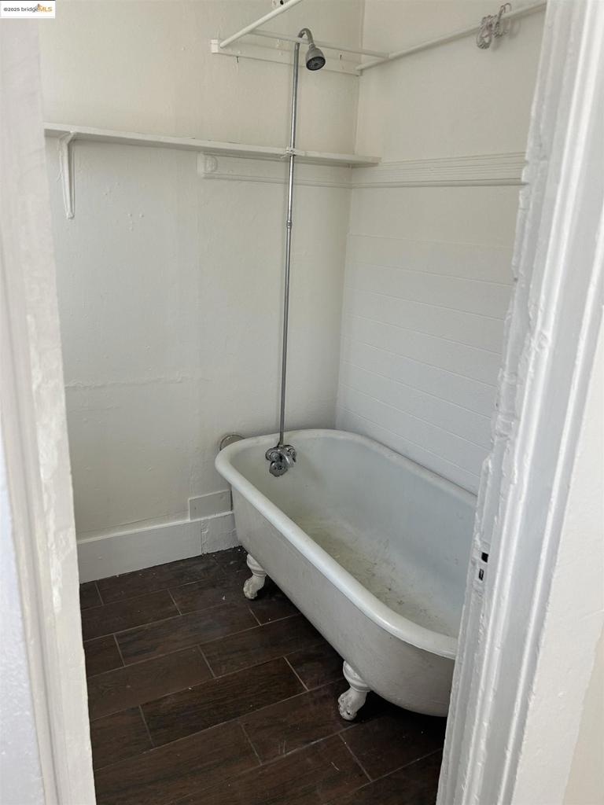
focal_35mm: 26
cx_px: 302
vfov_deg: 67.3
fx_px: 605
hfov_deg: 53.1
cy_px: 402
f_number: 1.5
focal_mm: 5.7
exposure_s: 1/121
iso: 40
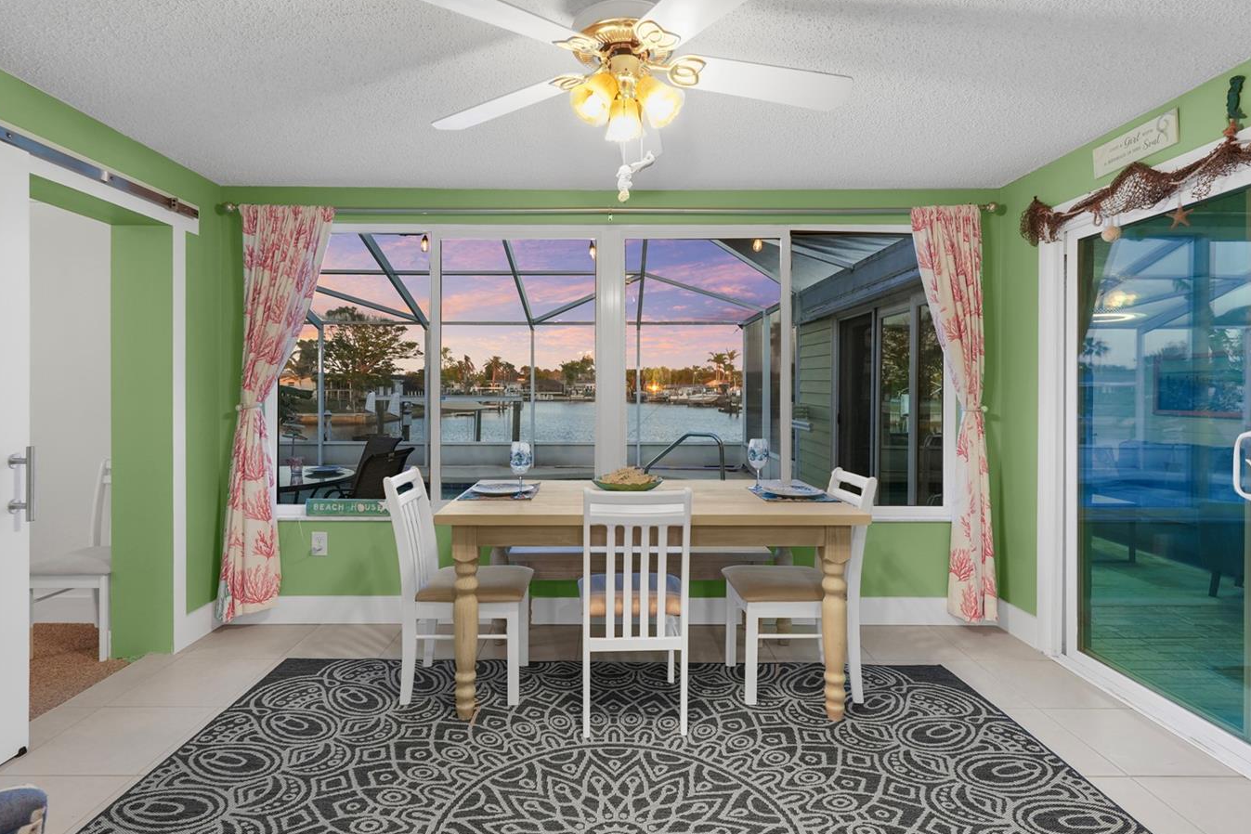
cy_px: 414
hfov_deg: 85.1
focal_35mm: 20
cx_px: 614
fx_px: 681
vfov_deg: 63.0
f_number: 7.1
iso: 1000
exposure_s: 1/10
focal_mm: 16.5
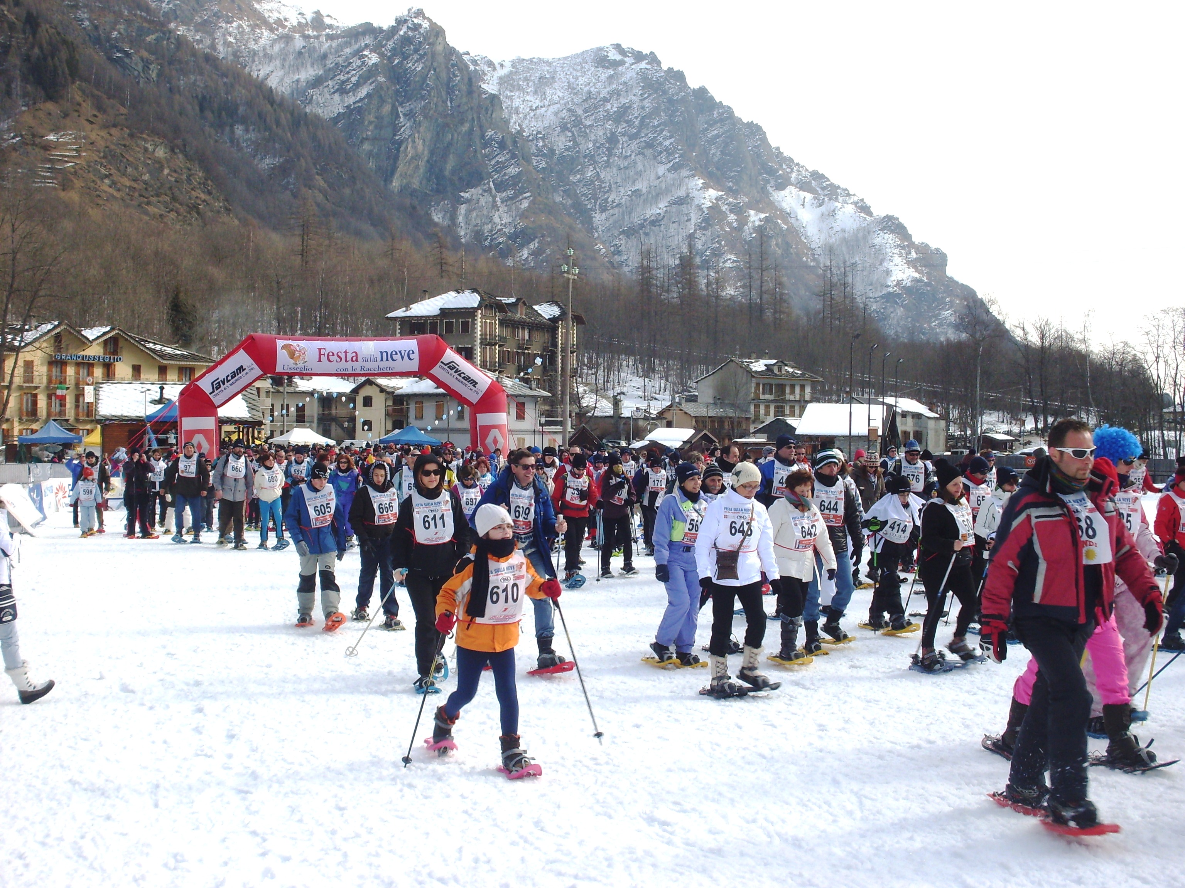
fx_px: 1677
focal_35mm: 49
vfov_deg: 29.7
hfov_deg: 38.9
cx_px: 592
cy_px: 444
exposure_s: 1/125
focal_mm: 8.1
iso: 80
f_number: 9.1
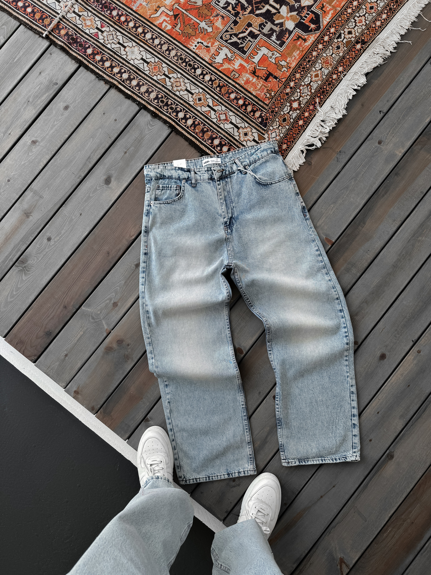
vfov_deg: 71.6
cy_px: 288
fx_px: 398
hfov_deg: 56.8
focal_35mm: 24
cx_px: 216
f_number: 1.8
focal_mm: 6.86
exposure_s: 1/120
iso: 80
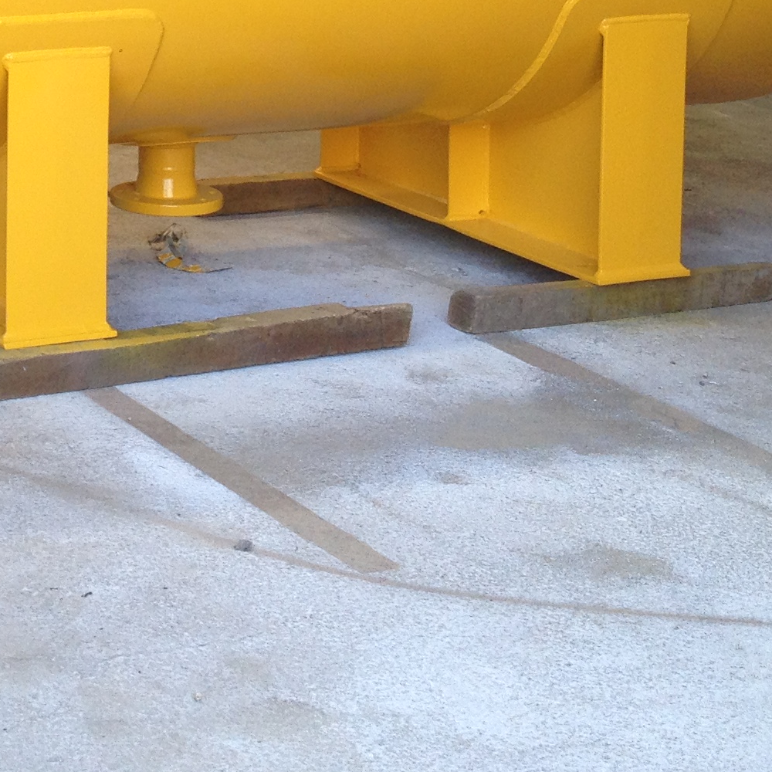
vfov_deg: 16.5
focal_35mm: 101
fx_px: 2548
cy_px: -158
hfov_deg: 16.7
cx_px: -92
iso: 64
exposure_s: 1/120
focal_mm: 4.28
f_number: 2.4
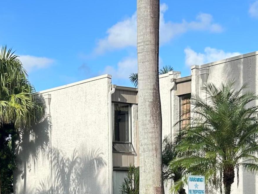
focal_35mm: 85
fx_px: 634
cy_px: 222
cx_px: 106
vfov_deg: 16.7
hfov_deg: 23.0
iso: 50
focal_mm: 5.7
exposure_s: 1/2208
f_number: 1.5
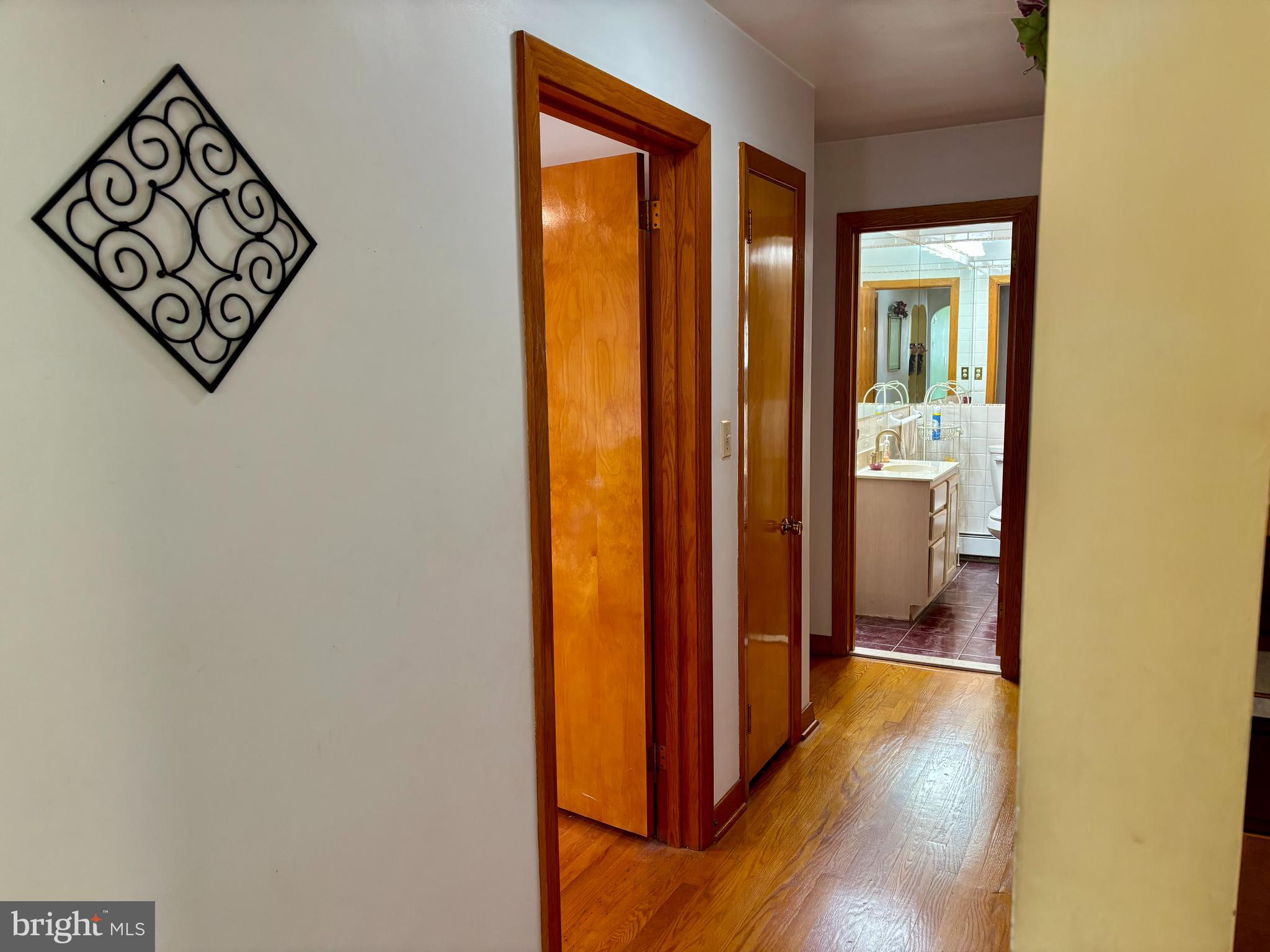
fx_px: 954
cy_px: 476
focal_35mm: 26
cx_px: 635
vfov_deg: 53.1
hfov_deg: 67.3
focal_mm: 5.96
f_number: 1.6
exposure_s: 1/60
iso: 200
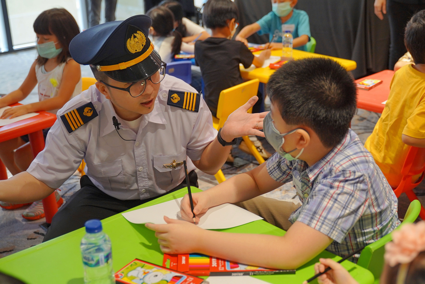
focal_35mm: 42
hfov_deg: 46.4
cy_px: 142
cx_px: 212
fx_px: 496
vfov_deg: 31.9
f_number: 2.8
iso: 320
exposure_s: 1/50
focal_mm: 28
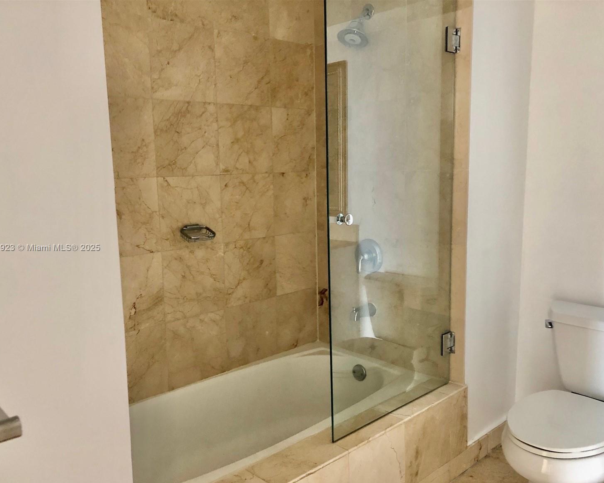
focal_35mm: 30
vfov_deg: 48.5
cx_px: 299
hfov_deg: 58.8
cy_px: 248
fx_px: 536
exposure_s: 1/15
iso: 64
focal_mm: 4
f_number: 1.8
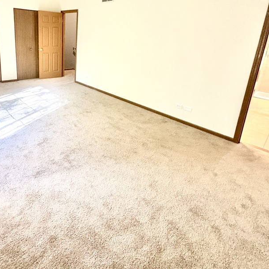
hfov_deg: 67.7
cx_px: 90
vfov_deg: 67.1
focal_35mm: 22
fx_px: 193
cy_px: 83
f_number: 2.2
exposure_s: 1/60
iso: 400
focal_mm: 2.22
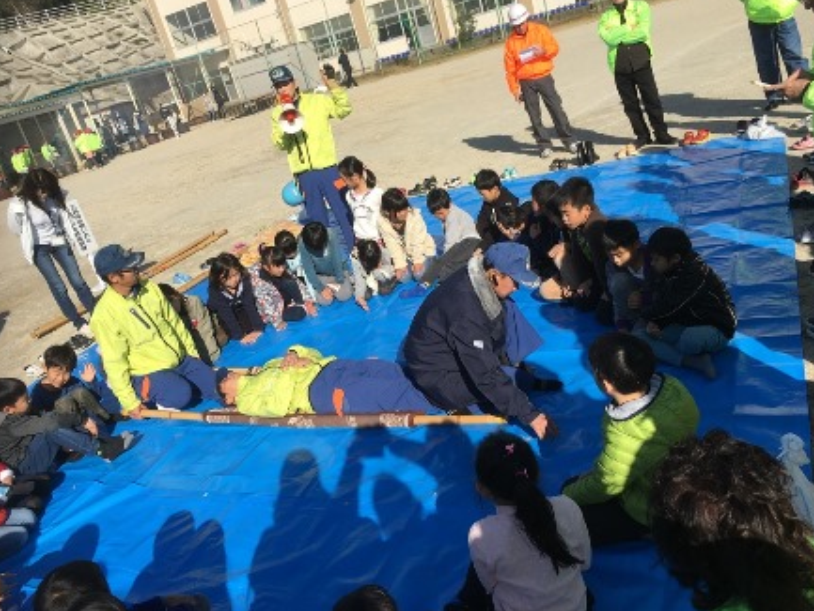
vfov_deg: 46.8
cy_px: 310
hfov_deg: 60.0
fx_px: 706
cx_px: 408
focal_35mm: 30
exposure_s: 1/1709
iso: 25
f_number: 2.2
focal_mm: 4.15
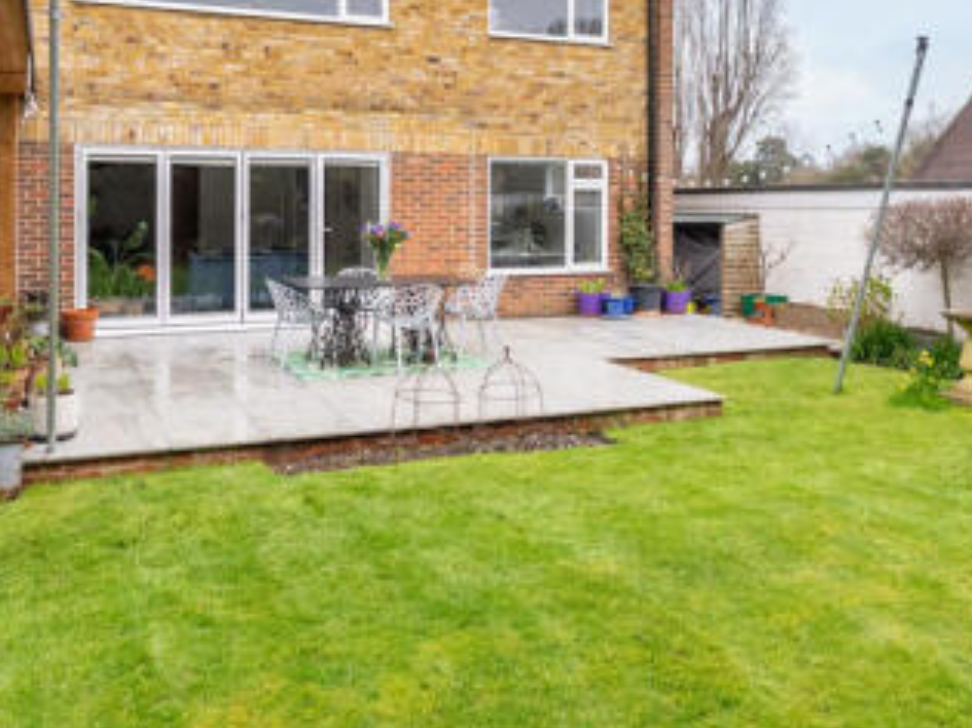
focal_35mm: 32
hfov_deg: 56.6
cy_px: 202
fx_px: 898
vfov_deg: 43.0
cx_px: 417
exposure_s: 1/800
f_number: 7.1
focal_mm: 16
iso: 1250
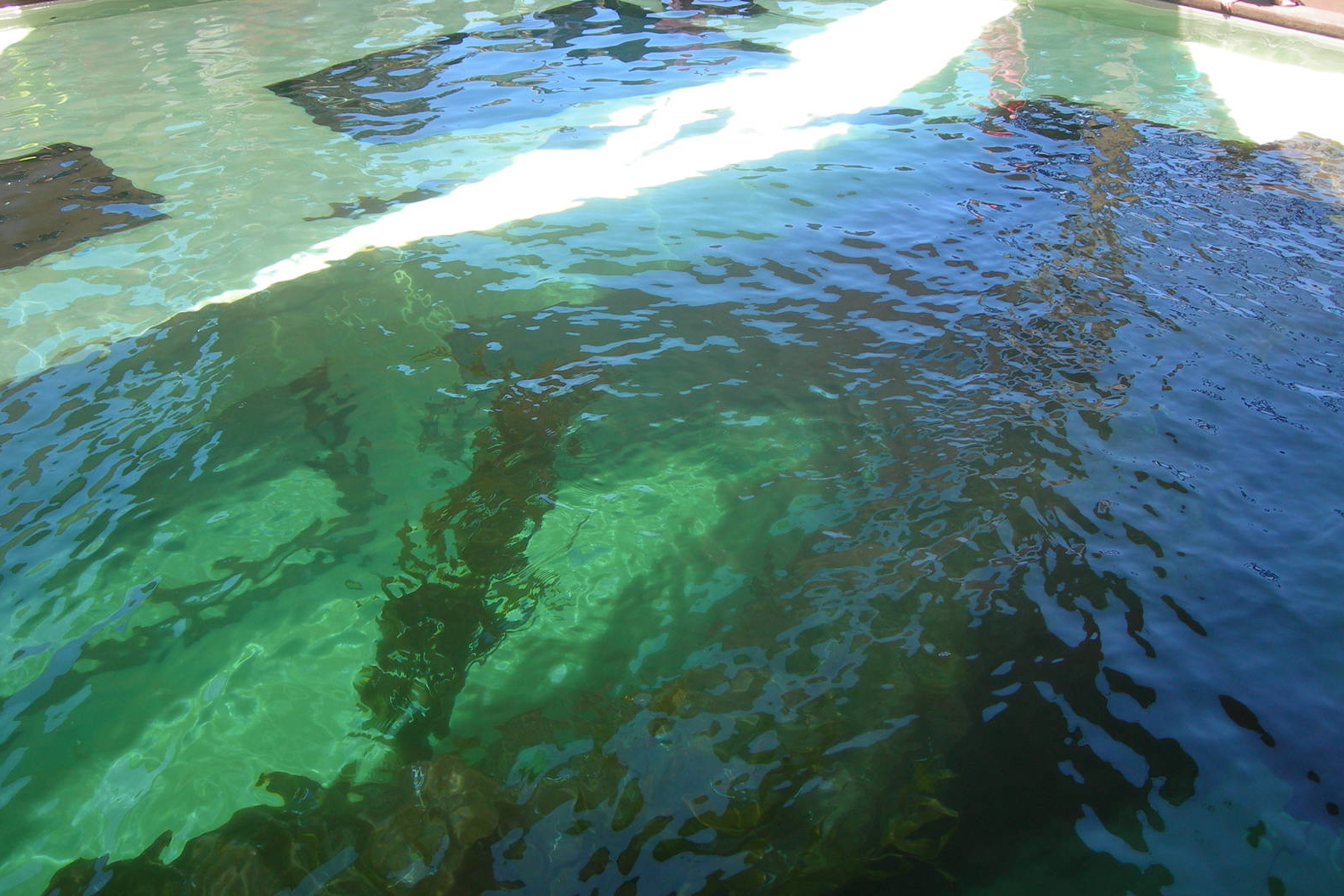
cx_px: 676
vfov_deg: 33.4
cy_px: 428
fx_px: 1493
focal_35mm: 40
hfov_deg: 48.5
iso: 50
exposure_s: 1/272
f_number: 2.8
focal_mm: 7.8
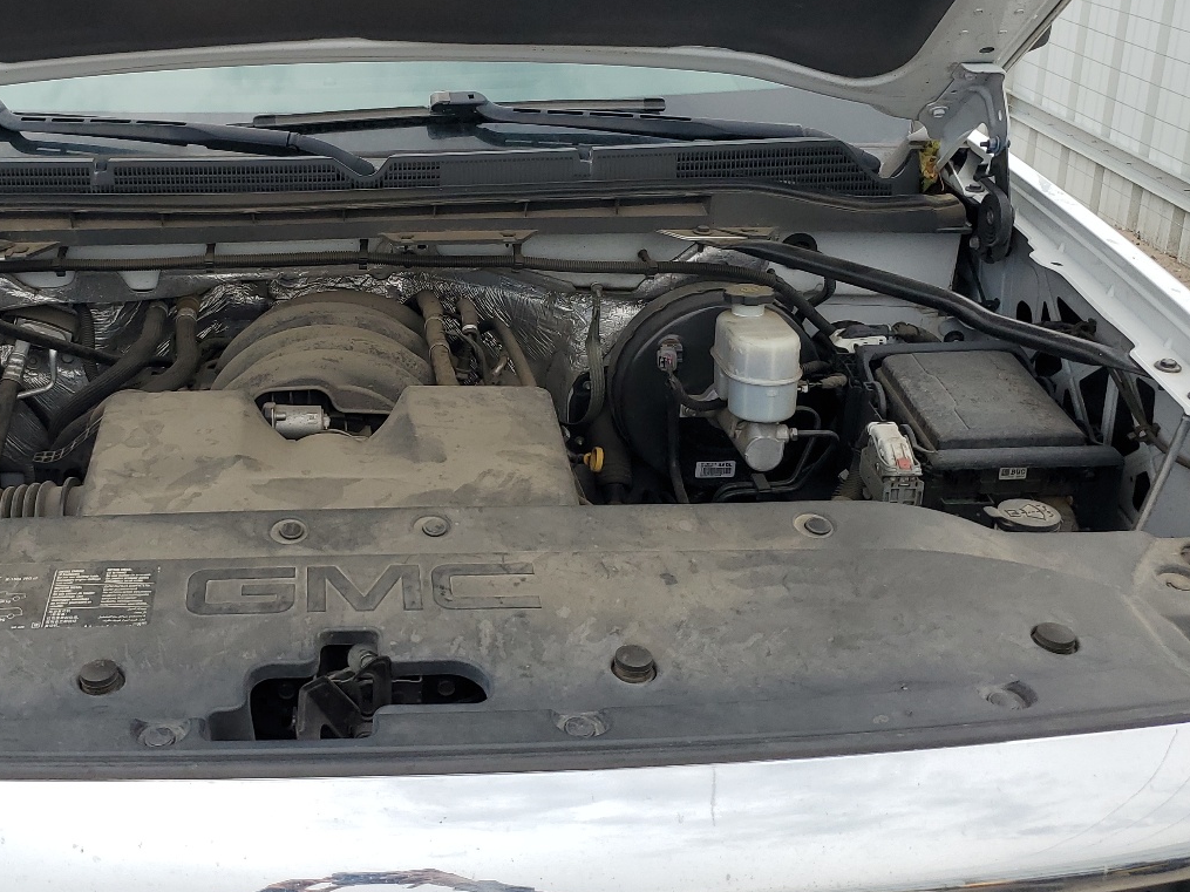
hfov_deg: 44.5
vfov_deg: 35.1
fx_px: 1409
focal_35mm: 41
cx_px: 325
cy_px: 386
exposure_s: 1/2000
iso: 50
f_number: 1.5
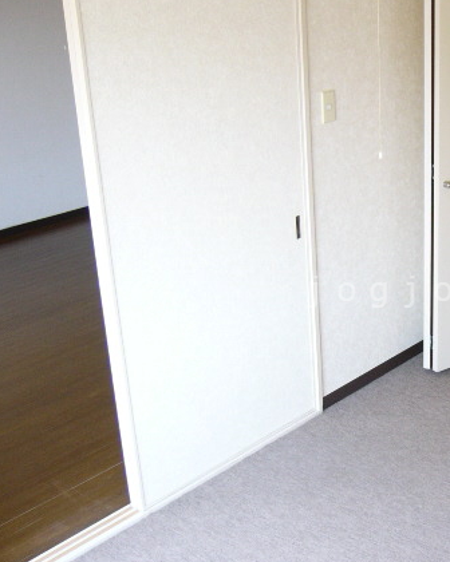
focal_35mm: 52
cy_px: 292
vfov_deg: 36.0
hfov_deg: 28.1
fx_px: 866
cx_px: 399
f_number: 2.8
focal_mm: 5.8
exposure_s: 1/25
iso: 100
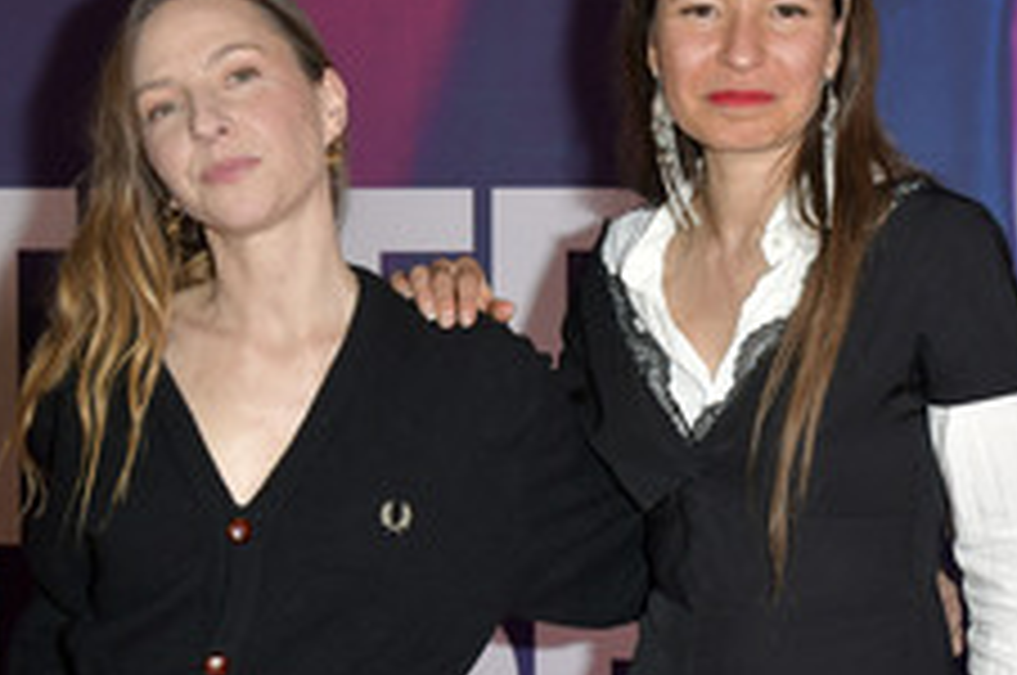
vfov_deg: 17.0
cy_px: 432
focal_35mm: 80
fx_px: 2257
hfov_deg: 25.4
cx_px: 556
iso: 800
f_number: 5.6
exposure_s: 1/200
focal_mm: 40
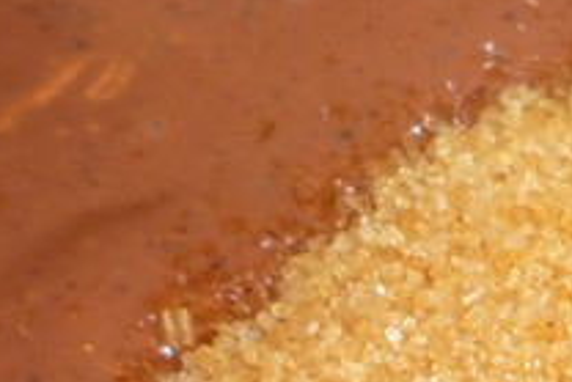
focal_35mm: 120
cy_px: 462
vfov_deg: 11.2
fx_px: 1908
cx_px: 759
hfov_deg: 16.1
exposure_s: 1/30
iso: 100
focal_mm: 5.2
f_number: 3.3
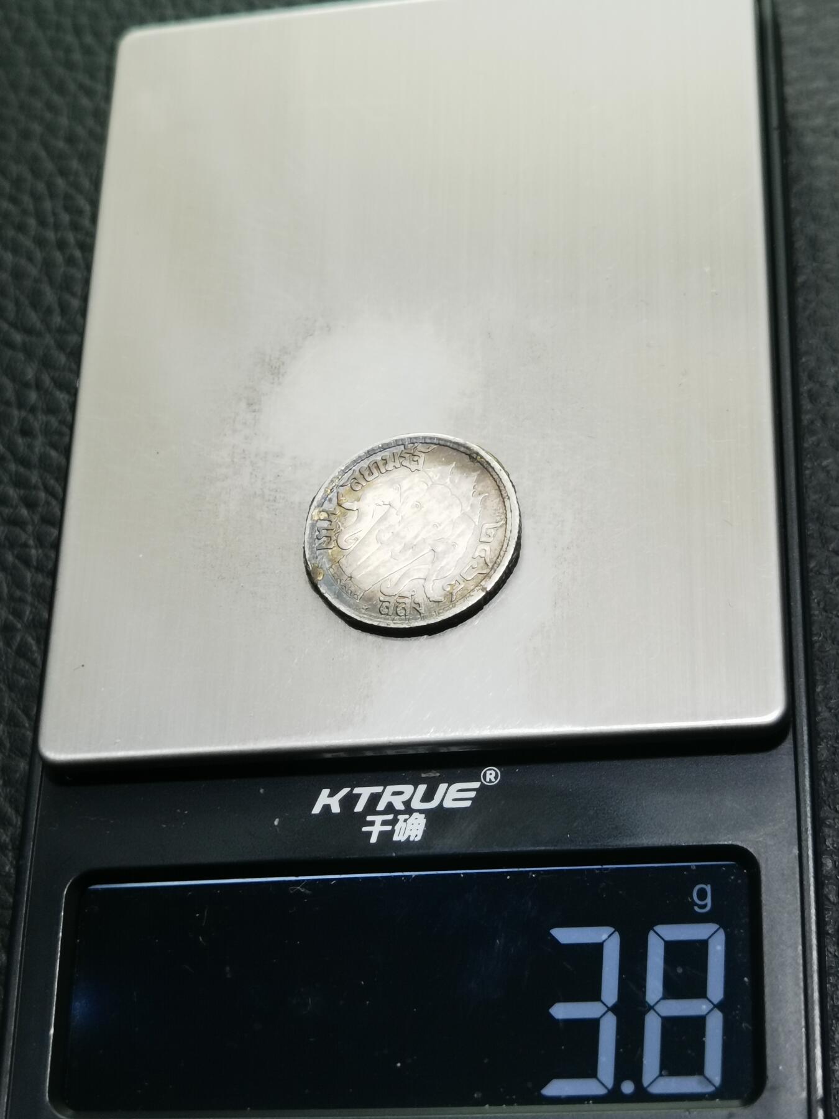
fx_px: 2068
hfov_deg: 22.9
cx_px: 420
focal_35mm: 64
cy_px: 560
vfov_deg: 30.3
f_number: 1.9
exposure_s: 1/100
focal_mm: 6.67
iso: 125
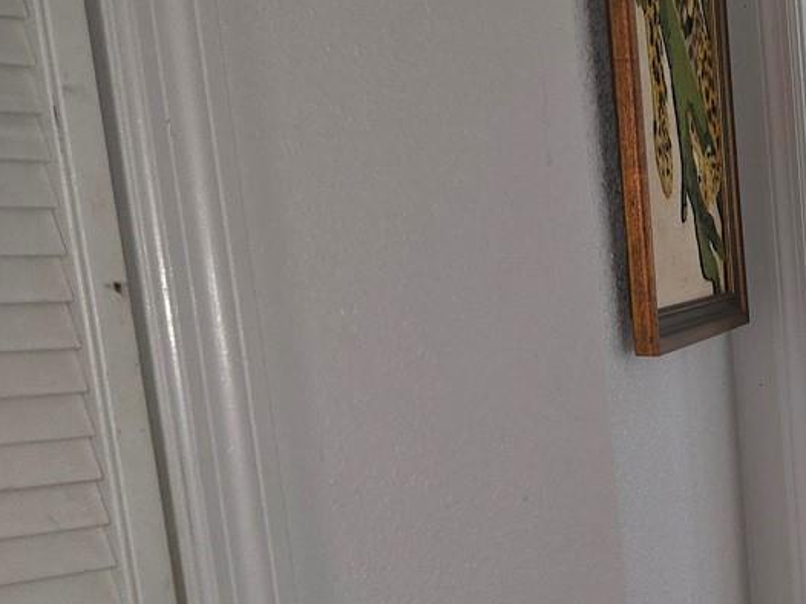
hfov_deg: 22.8
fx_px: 1629
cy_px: 621
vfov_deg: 20.3
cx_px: 1200
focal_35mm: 70
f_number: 1.7
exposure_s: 1/60.2
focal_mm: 6.3
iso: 100
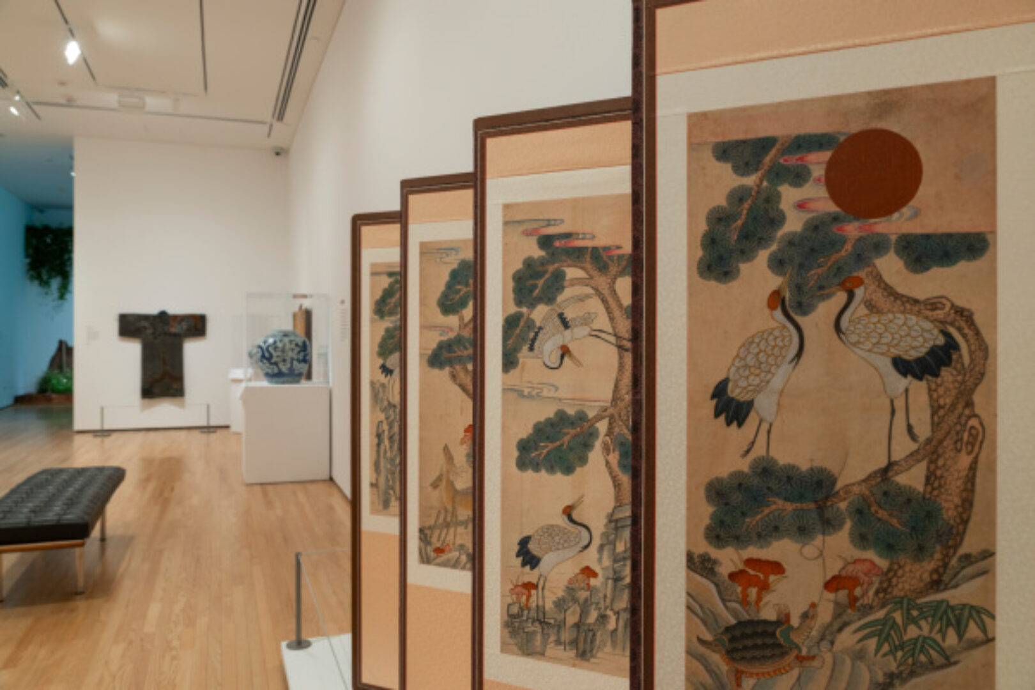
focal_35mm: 30
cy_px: 345
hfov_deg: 61.9
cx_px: 518
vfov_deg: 43.6
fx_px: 862
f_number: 7.1
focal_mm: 30
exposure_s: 1/3
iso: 400
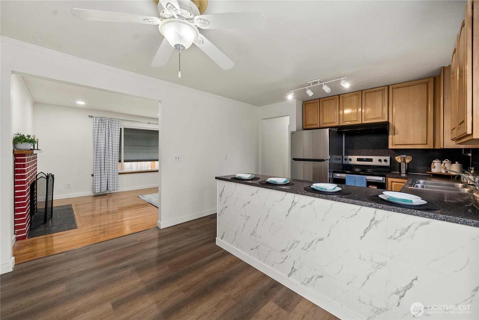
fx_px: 173
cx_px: 240
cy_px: 160
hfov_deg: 108.3
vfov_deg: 85.5
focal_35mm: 13
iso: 125
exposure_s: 1/60
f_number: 7.1
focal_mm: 13
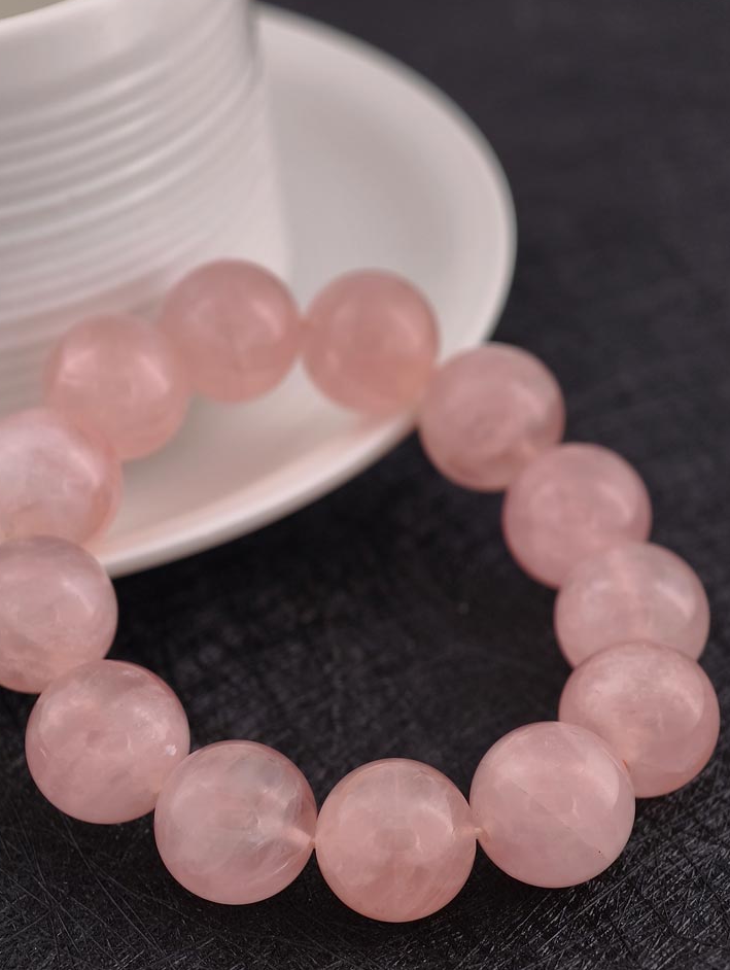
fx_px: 2918
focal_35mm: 104
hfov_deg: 14.3
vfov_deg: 18.9
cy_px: 546
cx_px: 349
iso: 125
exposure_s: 1/160
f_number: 2.67
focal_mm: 22.48
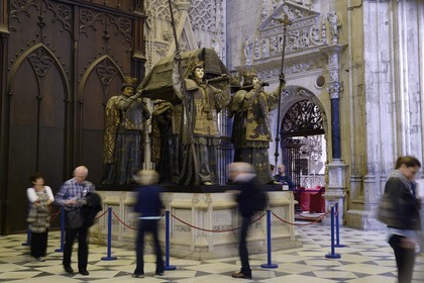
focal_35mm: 38
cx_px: 212
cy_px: 142
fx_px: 448
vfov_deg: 35.1
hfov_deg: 50.7
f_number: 5.6
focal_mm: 38
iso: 1600
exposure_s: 1/2.5
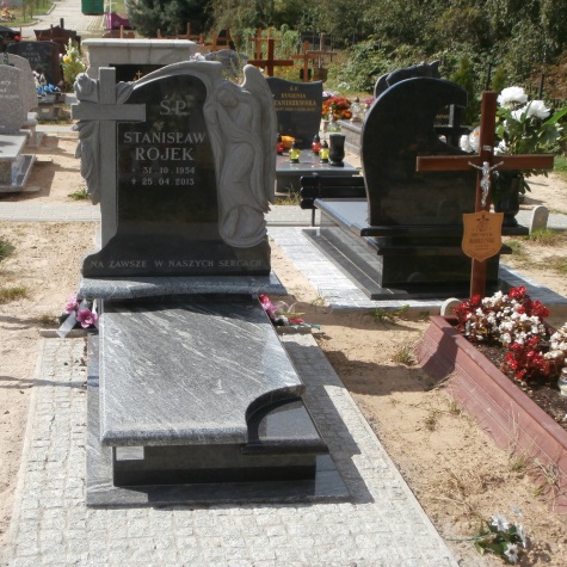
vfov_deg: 30.6
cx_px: 201
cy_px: 282
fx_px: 1038
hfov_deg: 30.4
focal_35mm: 56
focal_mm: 8.29
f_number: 4.2
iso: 100
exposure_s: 1/640
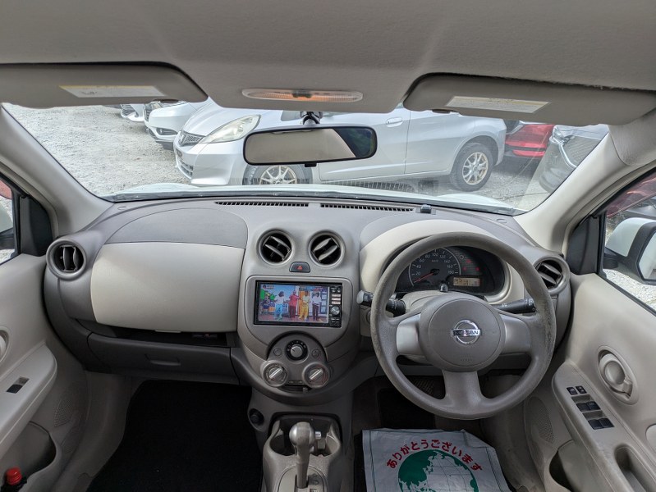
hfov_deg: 69.4
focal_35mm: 25
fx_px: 474
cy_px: 246
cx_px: 328
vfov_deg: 54.9
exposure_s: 1/888
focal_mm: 5.43
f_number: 1.89
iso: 49
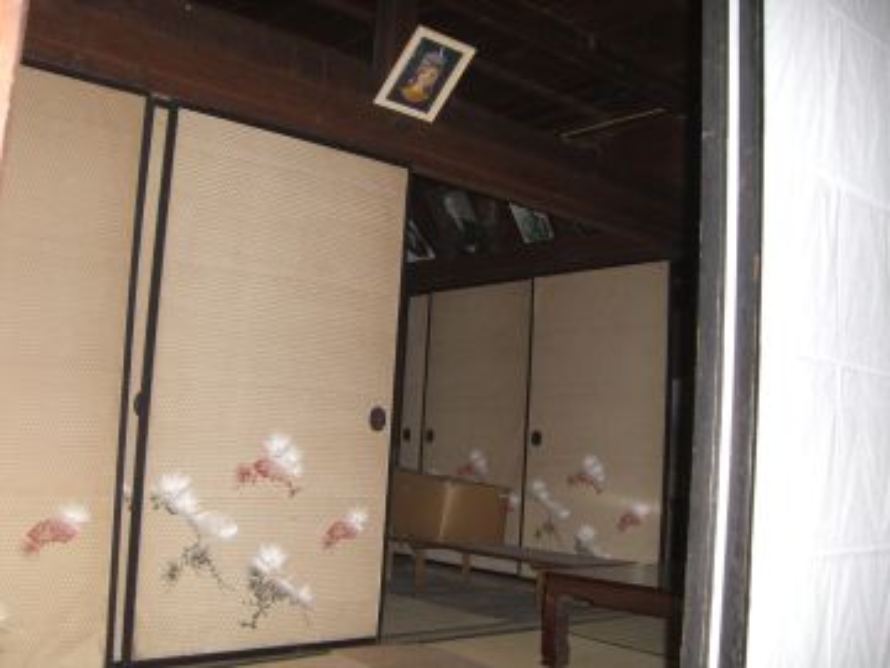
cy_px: 334
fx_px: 977
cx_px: 445
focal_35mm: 38
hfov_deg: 49.0
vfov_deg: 37.7
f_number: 2.7
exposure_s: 1/60
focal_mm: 6.2
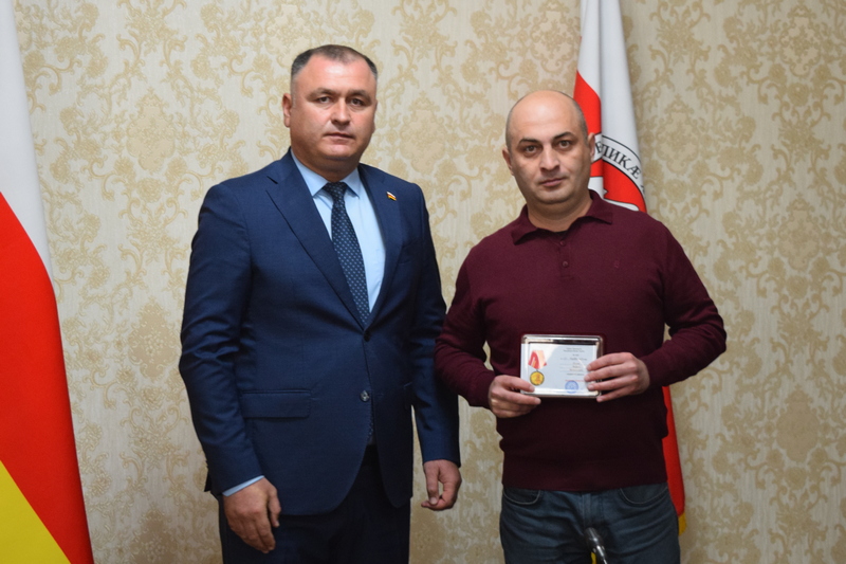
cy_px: 282
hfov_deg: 33.4
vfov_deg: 22.6
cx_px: 423
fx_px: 1410
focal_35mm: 60
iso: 1600
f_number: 4.8
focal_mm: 40
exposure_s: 1/60
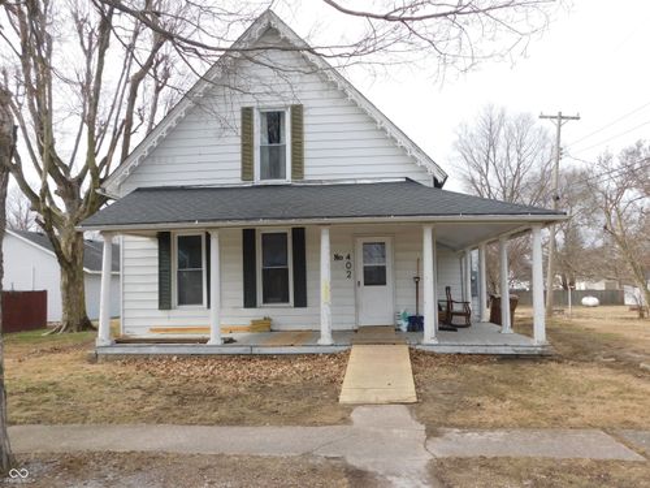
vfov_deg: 46.8
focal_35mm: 30
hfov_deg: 60.0
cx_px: 325
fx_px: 563
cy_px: 244
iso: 125
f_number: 3.2
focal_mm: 5.3
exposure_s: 1/800
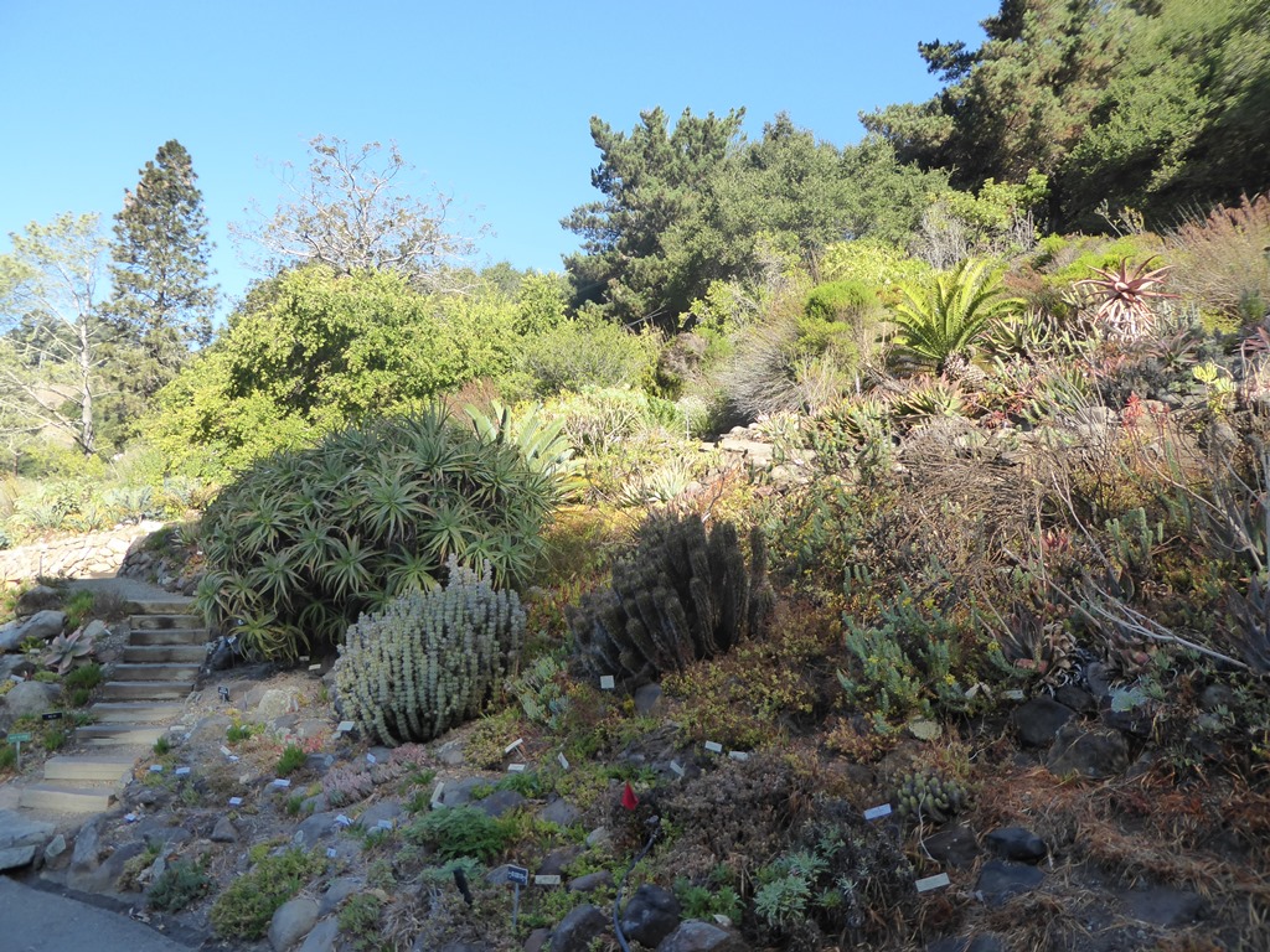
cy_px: 476
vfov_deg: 54.9
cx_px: 635
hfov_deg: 69.4
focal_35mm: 25
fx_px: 917
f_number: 3.3
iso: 160
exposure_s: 1/320
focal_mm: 4.3
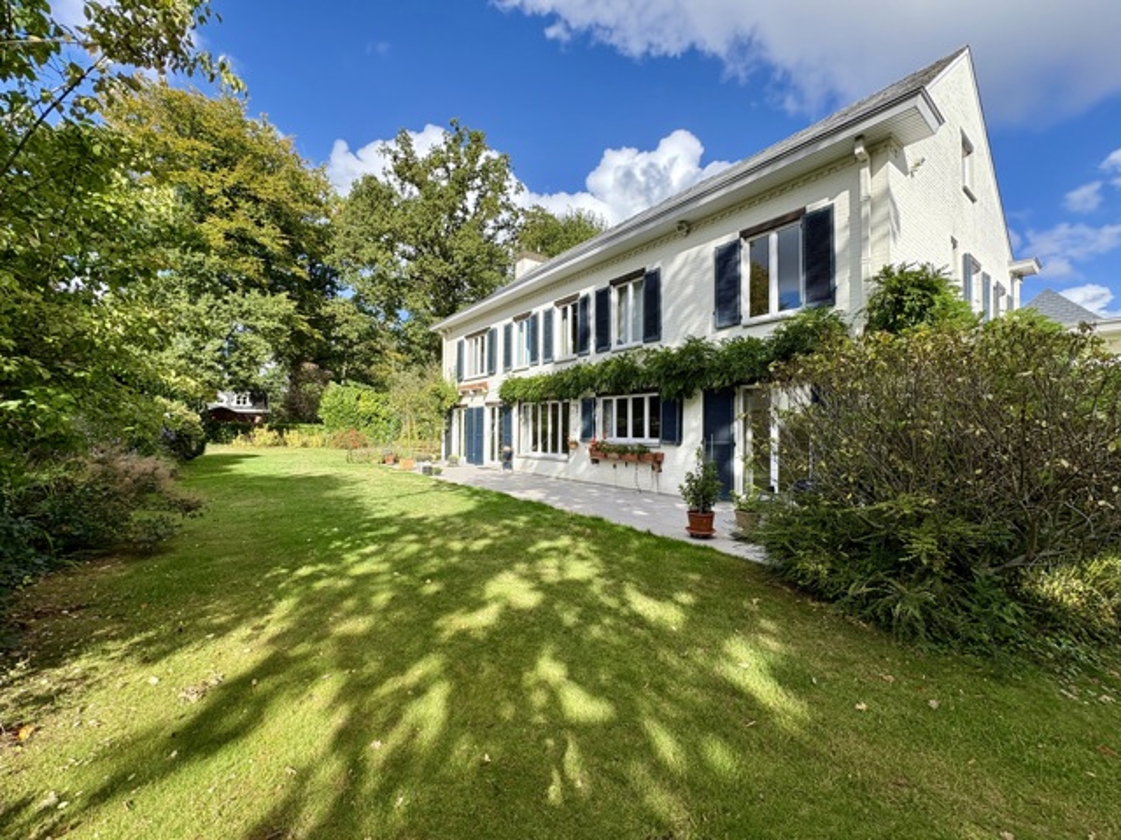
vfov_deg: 85.7
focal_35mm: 14
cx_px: 560
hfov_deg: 102.1
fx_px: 453
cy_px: 420
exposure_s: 1/1020
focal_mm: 2.22
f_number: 2.2
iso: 50
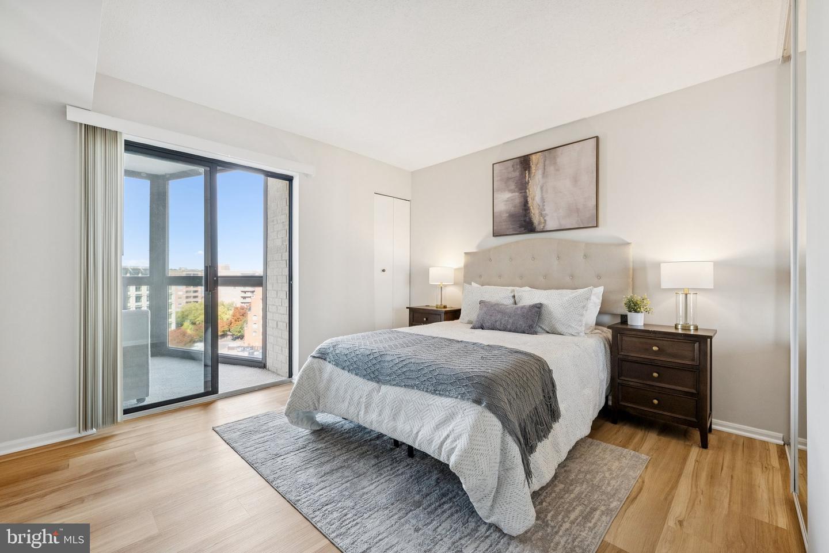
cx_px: 414
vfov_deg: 77.4
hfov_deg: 100.4
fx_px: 346
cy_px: 276
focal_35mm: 15
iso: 640
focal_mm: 15
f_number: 7.1
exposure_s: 1/60
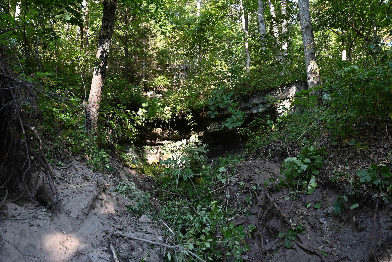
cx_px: 196
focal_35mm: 29
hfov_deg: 63.6
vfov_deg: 45.0
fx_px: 316
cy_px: 131
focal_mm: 29
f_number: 4
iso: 400
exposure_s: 1/200
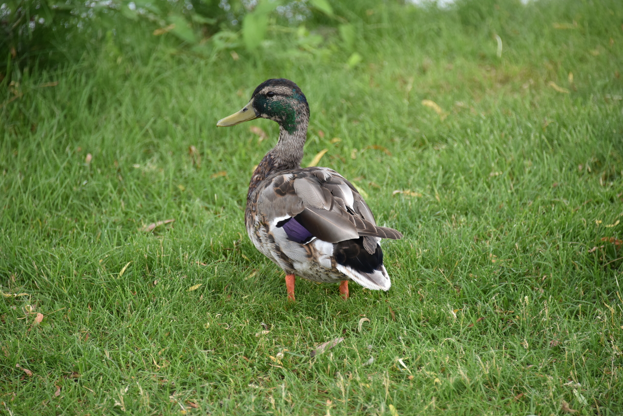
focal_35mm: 301
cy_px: 208
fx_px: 5209
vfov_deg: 4.6
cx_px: 311
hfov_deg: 6.8
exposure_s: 1/640
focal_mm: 300
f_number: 5.6
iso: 720
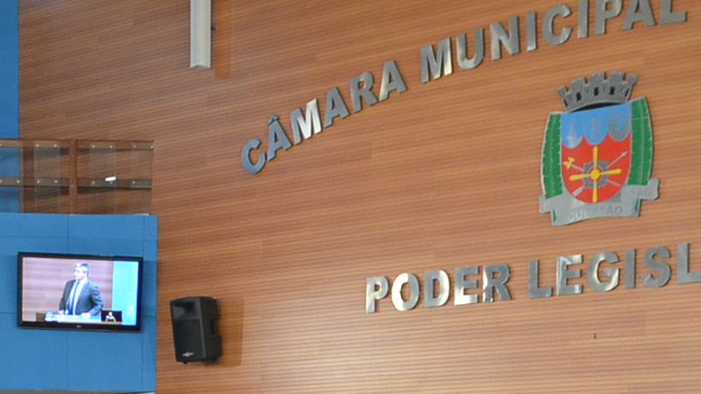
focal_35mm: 85
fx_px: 1580
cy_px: 629
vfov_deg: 13.3
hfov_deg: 24.9
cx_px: 254
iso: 1250
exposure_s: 1/80
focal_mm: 18
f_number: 3.5
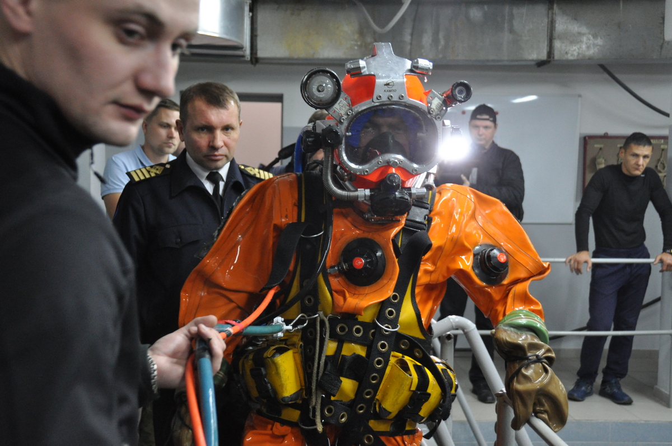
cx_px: 336
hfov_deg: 45.0
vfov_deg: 30.8
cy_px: 223
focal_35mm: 44
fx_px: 811
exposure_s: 1/100
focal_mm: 29
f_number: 4
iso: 1600
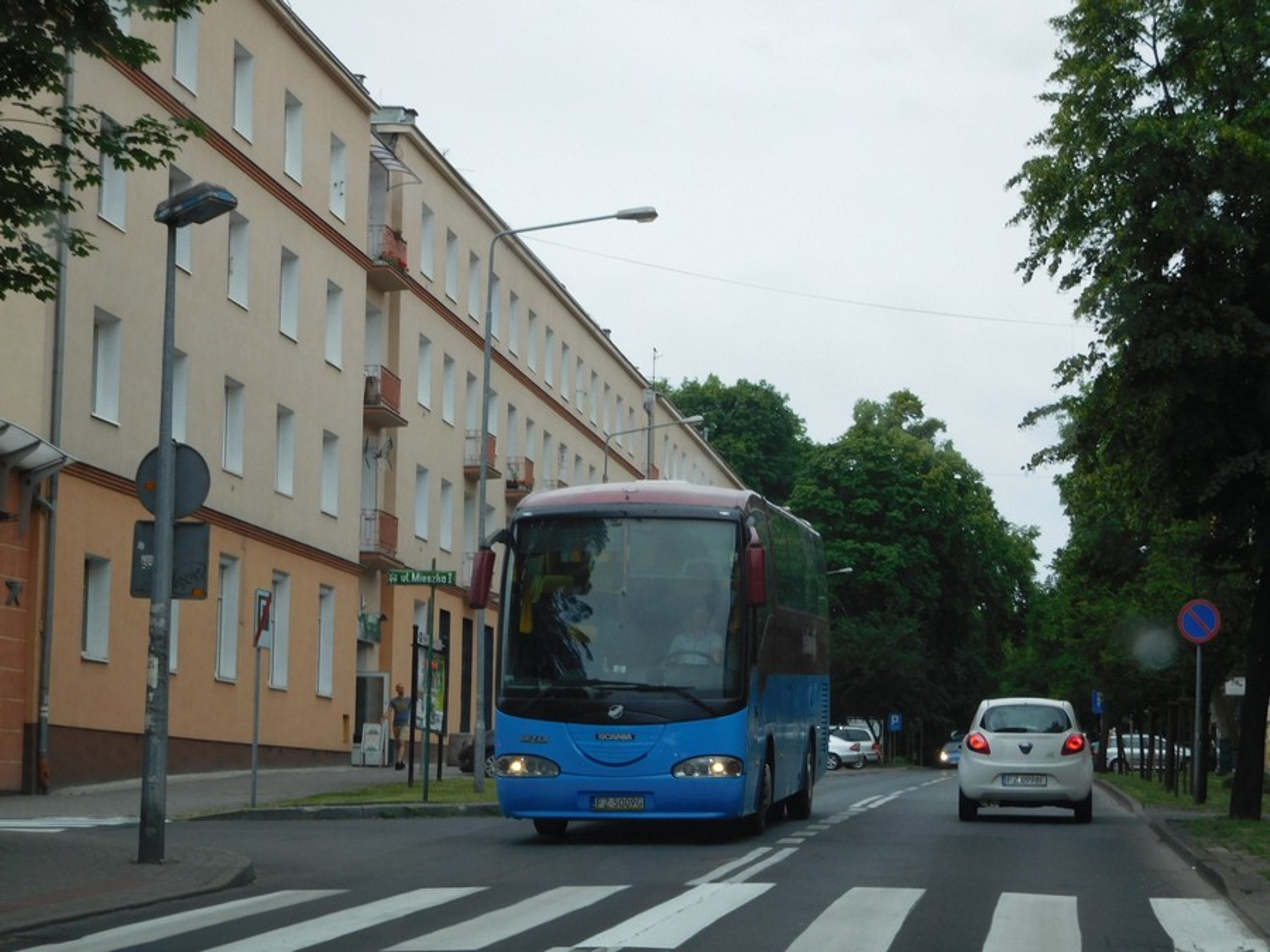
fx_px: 2935
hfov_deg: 24.4
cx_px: 635
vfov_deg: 18.4
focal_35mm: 80
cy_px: 476
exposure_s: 1/200
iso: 125
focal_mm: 14.3
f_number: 4.6
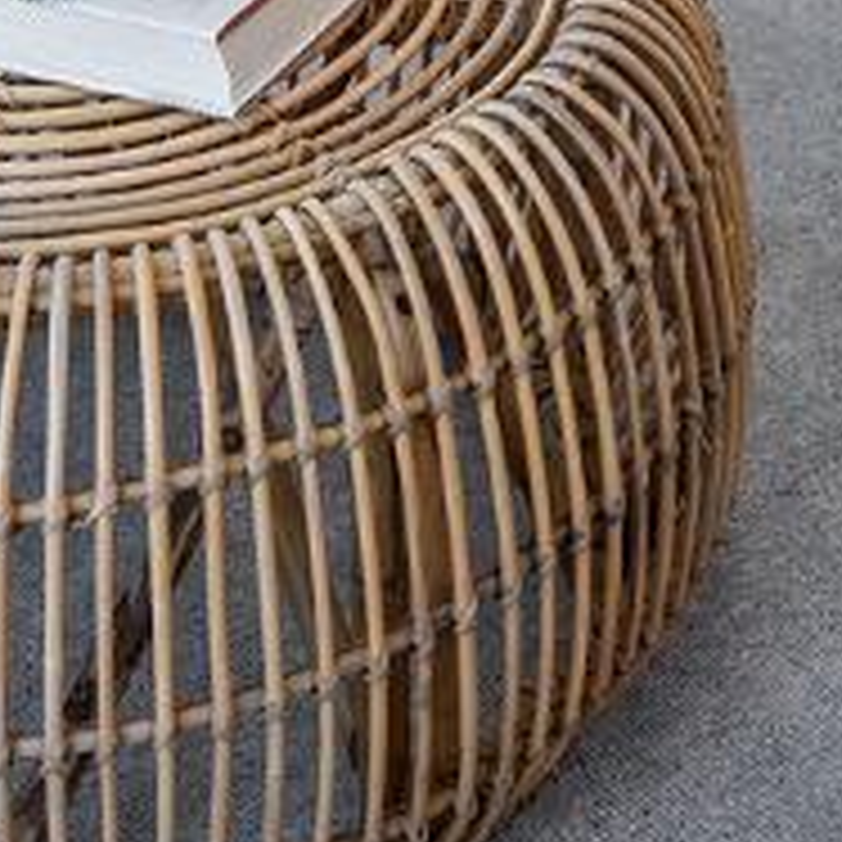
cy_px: -1326
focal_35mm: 103
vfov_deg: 12.4
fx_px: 2826
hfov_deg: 16.7
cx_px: 792
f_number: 9
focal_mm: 15.1
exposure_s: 1/15
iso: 100
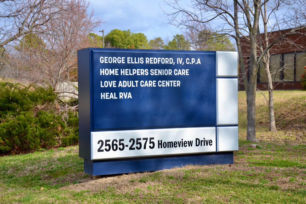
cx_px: 153
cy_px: 102
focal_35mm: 63
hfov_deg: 31.9
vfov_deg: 21.6
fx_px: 535
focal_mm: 42
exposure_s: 1/250
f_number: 8
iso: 100
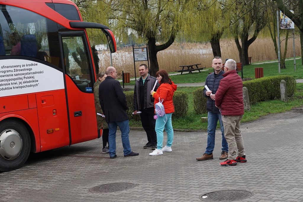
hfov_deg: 27.0
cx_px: 152
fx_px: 631
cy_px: 101
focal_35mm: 75
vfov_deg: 18.2
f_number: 4
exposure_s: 1/200
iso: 100
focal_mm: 50
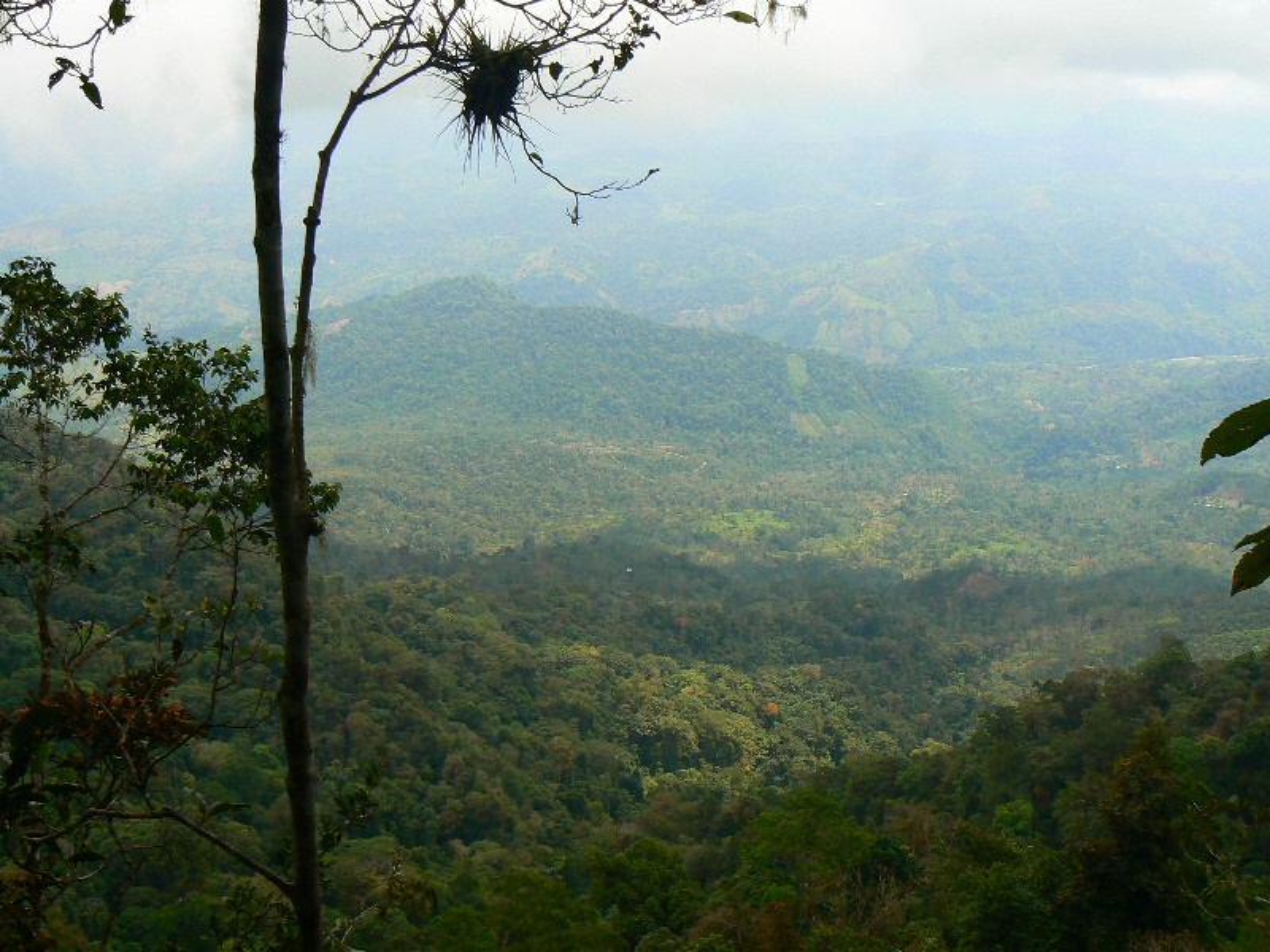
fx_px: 1321
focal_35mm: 36
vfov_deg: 39.7
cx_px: 635
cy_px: 476
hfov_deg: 51.4
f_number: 8
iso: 80
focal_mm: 6
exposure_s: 1/200
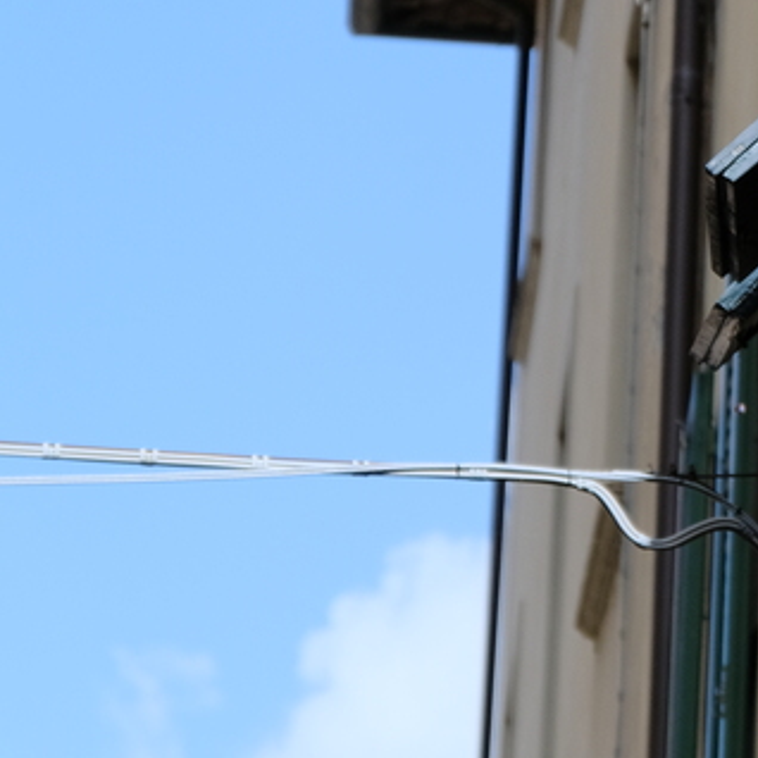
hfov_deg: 6.1
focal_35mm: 287
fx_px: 7110
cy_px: 230
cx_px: 915
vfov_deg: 6.1
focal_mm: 70
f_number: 2.8
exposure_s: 1/4700
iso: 640
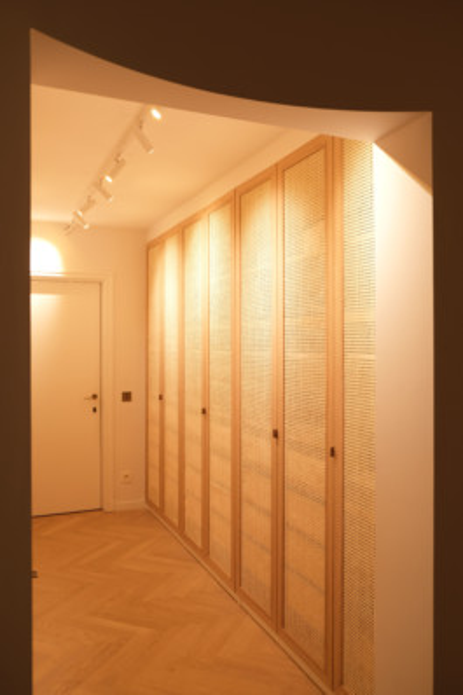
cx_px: 232
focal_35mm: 27
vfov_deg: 67.4
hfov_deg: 47.9
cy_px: 348
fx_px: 521
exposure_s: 1/30
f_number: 2.8
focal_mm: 18
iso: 250
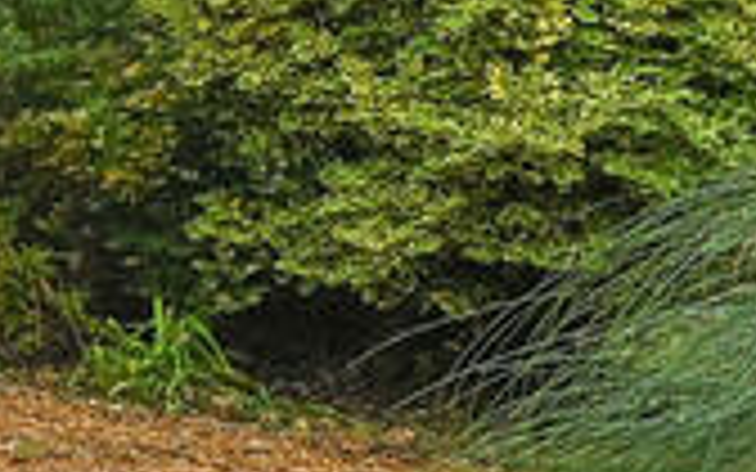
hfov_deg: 11.4
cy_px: 155
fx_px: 1793
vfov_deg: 15.0
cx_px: -1530
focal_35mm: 87
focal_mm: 14
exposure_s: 1/500
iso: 500
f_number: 8
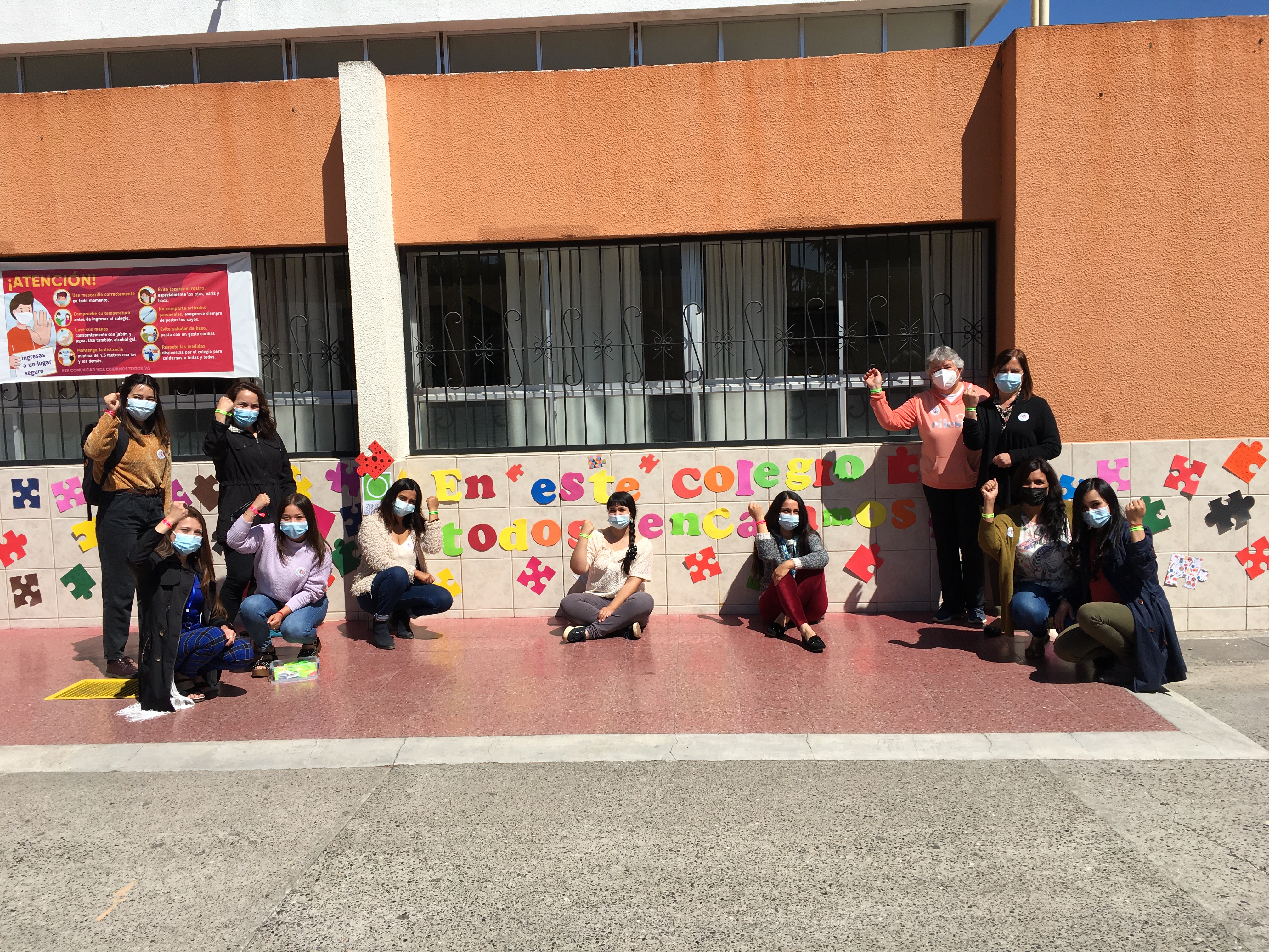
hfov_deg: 61.7
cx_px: 634
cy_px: 476
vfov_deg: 48.2
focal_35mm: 29
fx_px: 1063
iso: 25
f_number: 2.2
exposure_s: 1/2653
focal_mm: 4.15
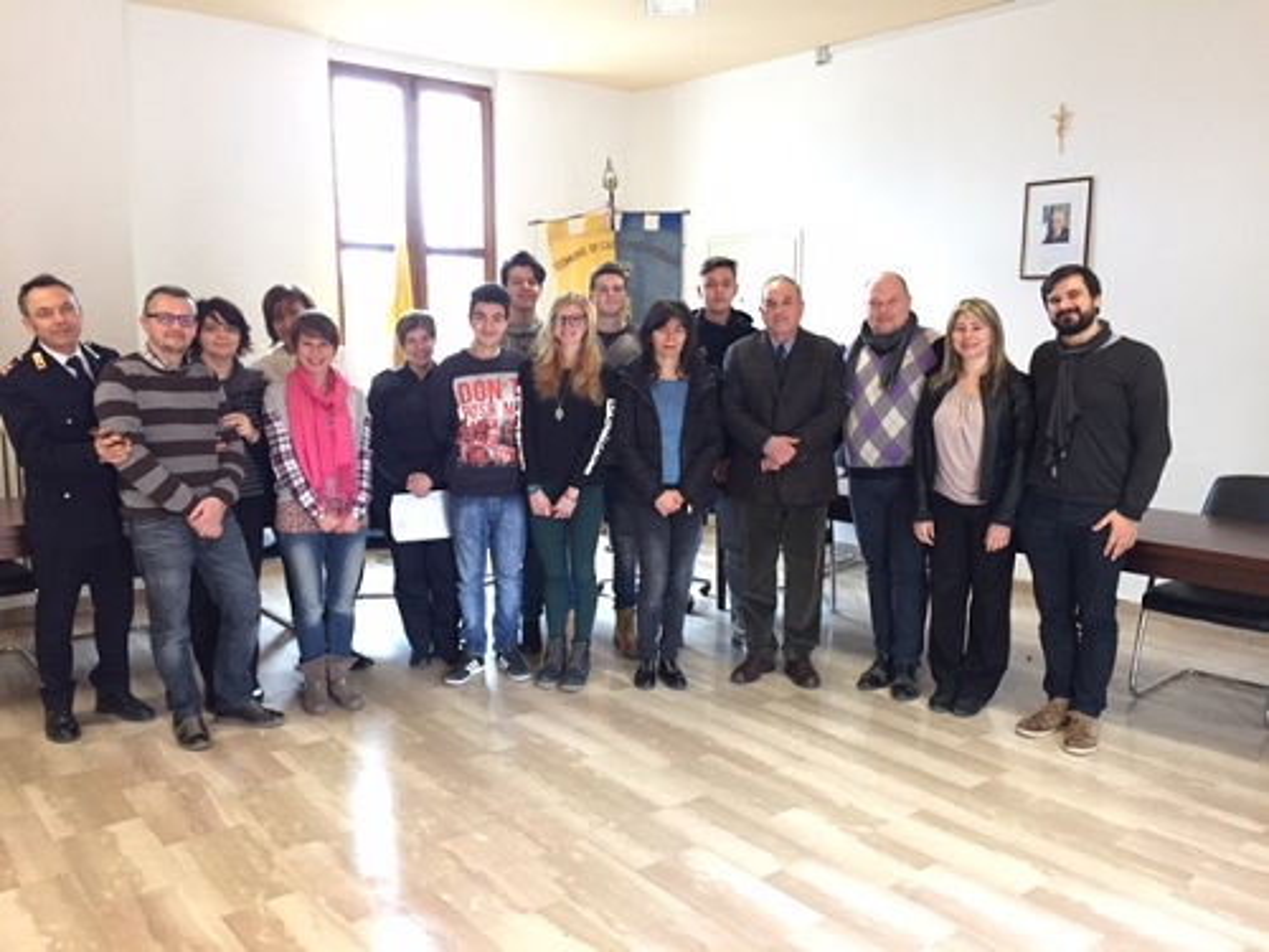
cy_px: 476
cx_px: 634
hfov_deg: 61.7
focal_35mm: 29
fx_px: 1063
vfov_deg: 48.2
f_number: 2.2
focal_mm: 4.15
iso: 160
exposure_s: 1/33
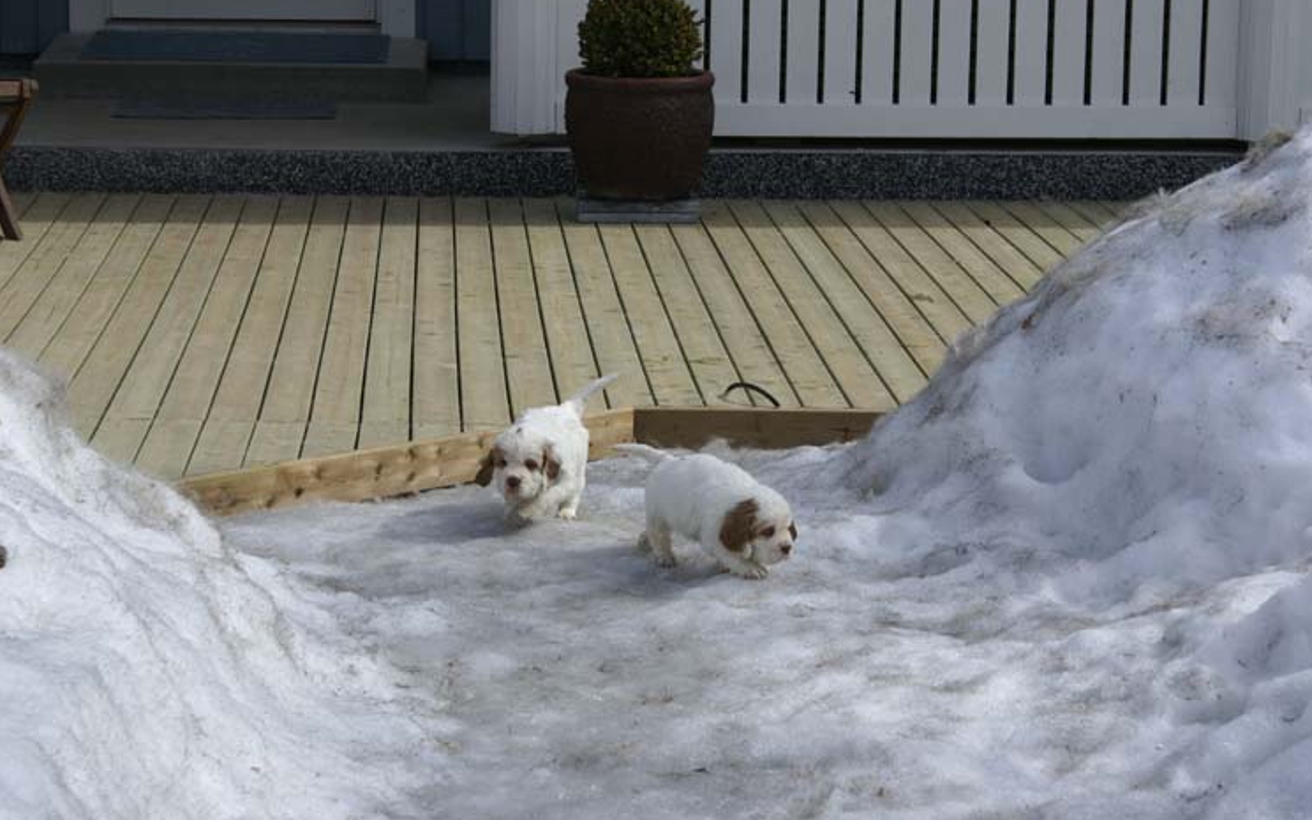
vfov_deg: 12.1
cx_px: 658
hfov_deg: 19.3
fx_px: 3862
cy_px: 395
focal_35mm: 108
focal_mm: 70
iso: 100
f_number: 11
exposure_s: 1/160
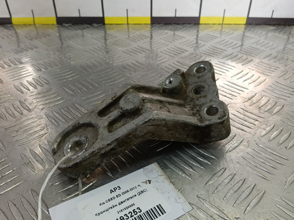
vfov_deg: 58.9
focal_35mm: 23
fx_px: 195
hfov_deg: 73.9
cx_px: 147
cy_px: 110
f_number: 1.6
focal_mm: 4.11
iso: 110
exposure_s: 1/100
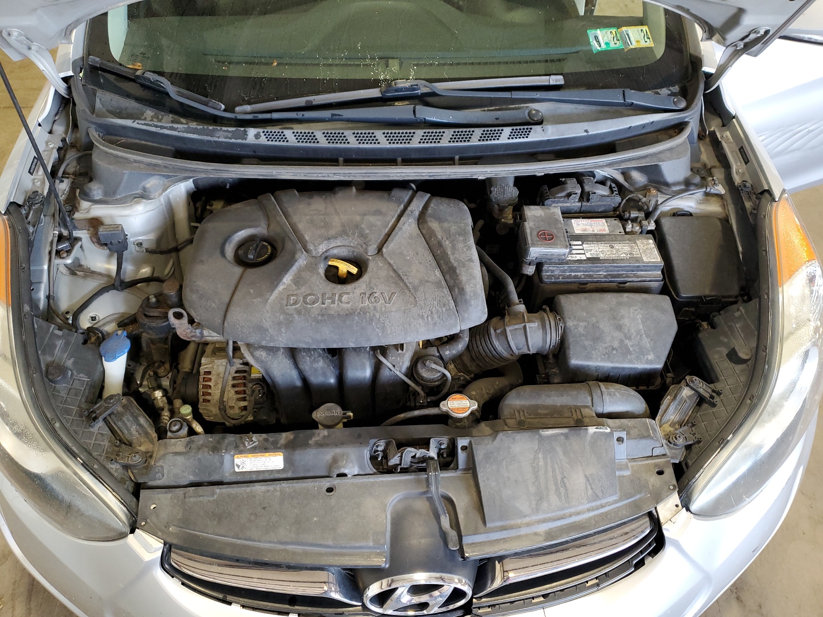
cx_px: 412
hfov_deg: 67.3
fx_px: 618
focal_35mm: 26
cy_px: 308
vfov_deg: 53.1
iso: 121
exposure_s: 1/60.2
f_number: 1.5
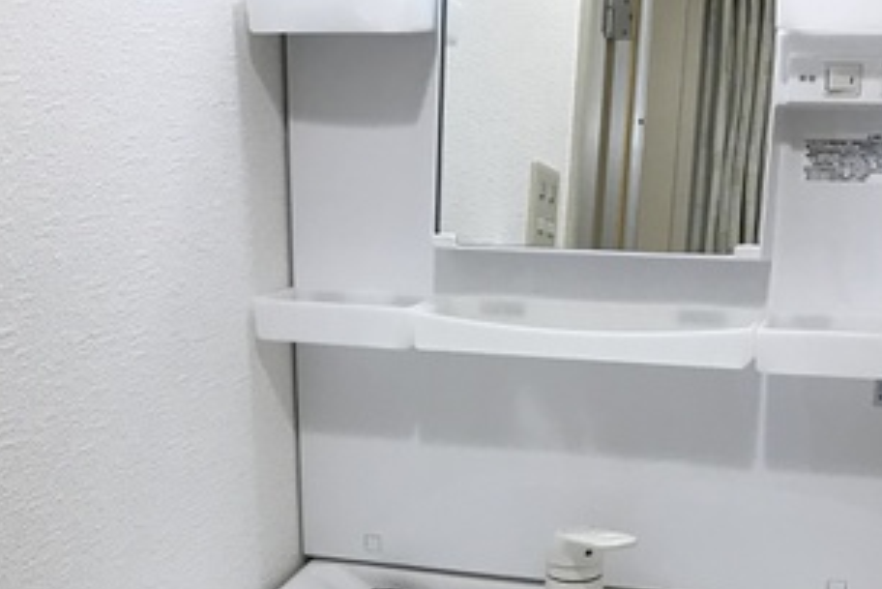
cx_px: 456
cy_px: 663
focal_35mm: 67
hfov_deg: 30.1
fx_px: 1642
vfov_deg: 19.4
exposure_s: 1/30
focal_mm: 3.99
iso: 20
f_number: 1.8
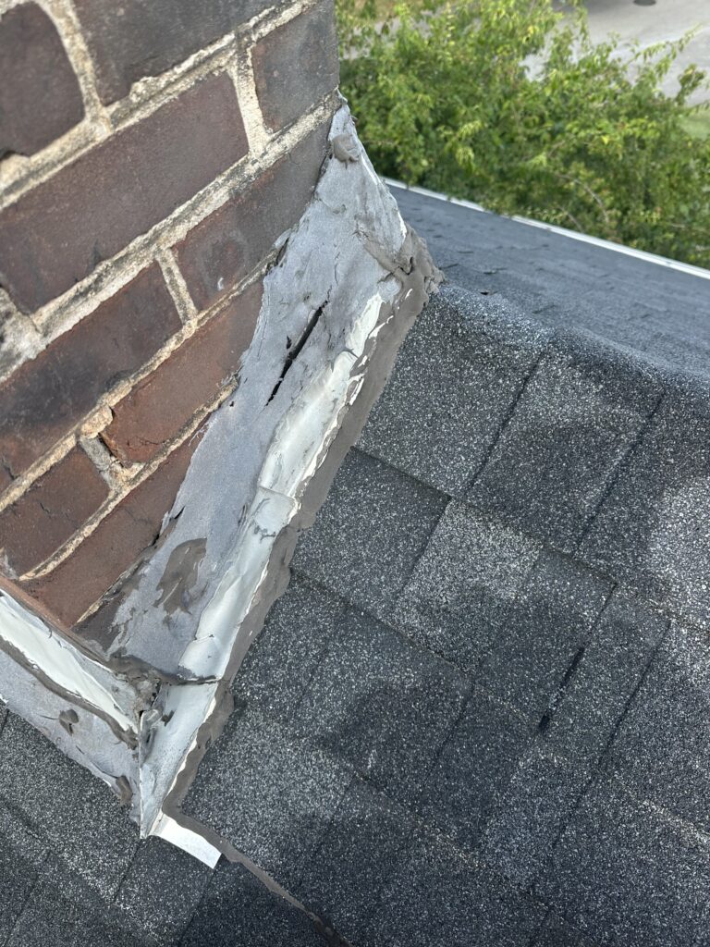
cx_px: 355
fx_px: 656
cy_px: 474
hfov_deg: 56.8
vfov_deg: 71.6
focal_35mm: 24
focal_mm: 6.86
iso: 64
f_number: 1.78
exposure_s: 1/121
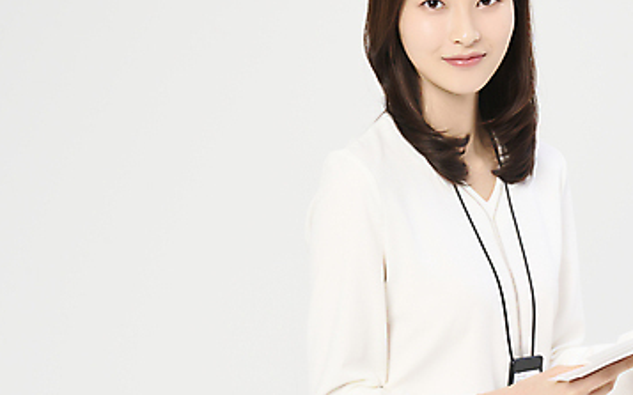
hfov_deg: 17.4
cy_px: 211
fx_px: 2070
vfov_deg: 10.9
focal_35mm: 120
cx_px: 379
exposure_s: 1/125
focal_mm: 70
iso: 160
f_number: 11
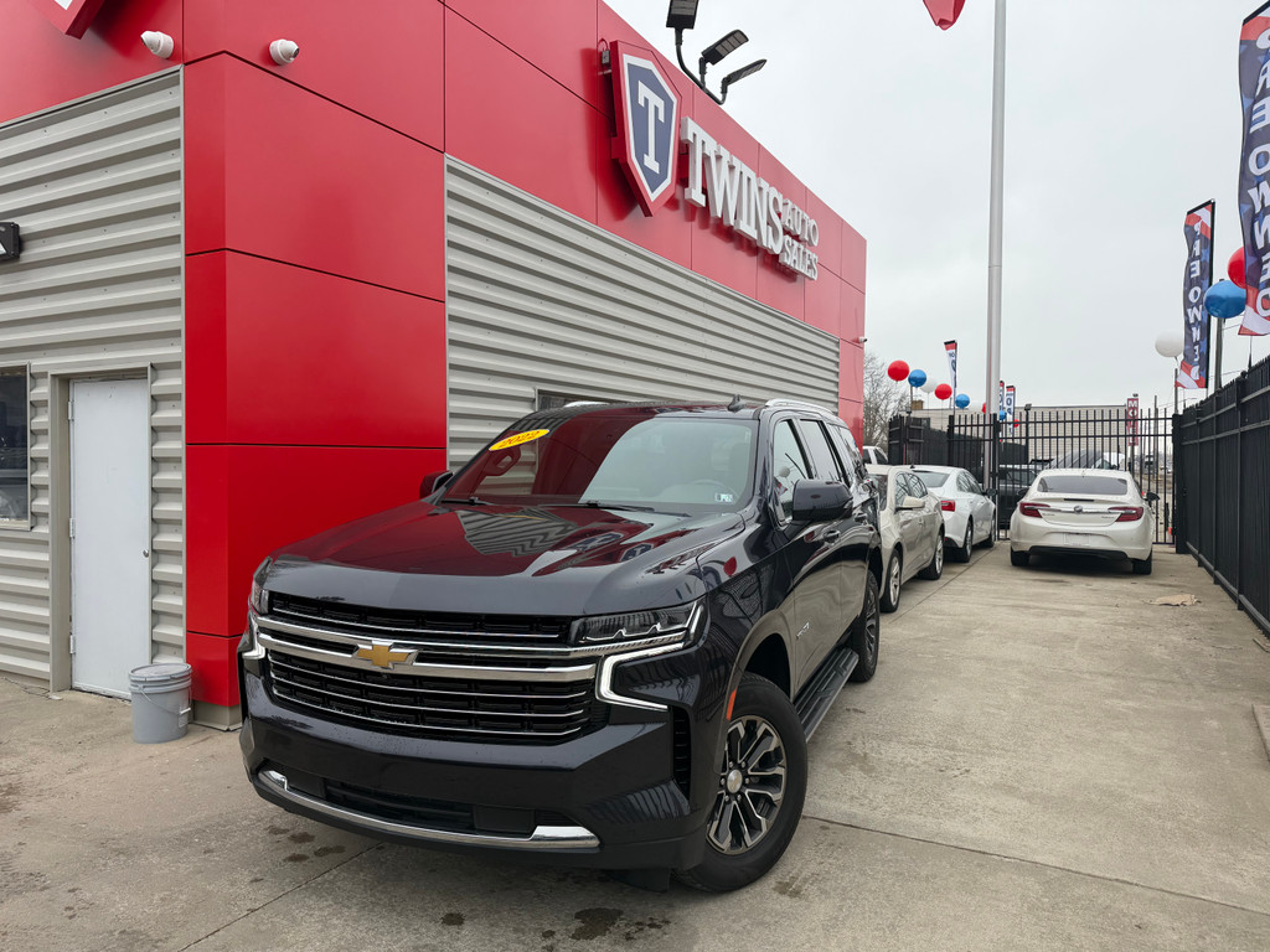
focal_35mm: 24
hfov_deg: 71.6
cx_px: 635
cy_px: 476
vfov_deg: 56.8
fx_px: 881
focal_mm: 6.76
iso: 80
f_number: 1.78
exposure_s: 1/1585
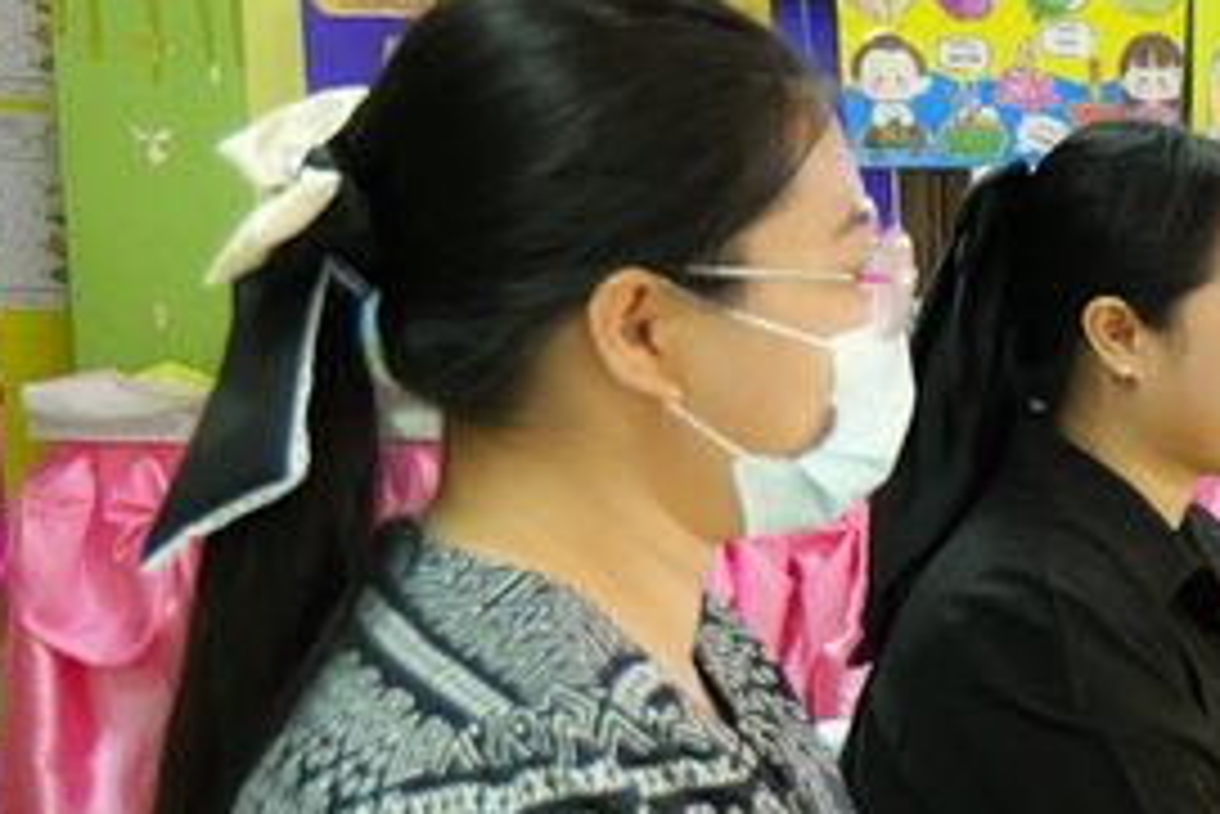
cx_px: 2433
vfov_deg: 12.6
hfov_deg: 15.3
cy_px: 747
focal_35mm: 108
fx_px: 3662
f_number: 3.9
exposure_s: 1/100
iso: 6400
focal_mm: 26
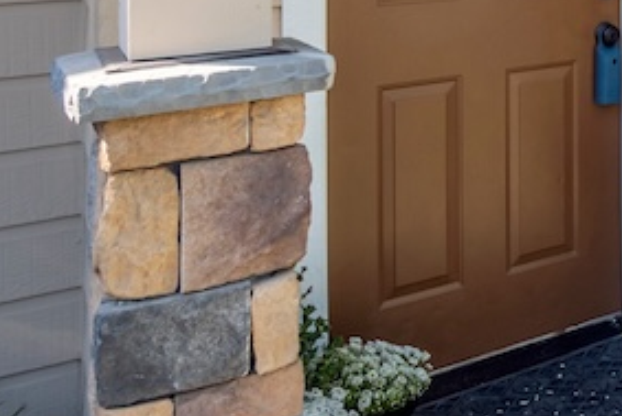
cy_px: -91
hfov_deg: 24.9
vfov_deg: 23.3
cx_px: 1007
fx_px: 916
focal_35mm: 53
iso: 200
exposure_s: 1/250
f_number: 6.3
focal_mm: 10
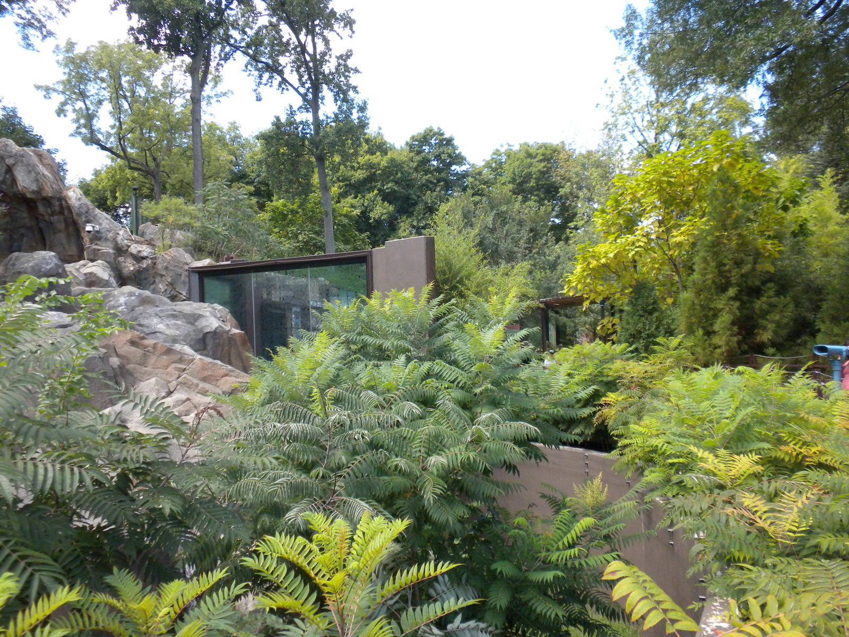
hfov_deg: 50.1
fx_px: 907
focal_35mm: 37
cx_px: 424
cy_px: 318
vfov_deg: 38.7
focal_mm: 6.6
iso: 304
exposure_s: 1/500
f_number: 3.5
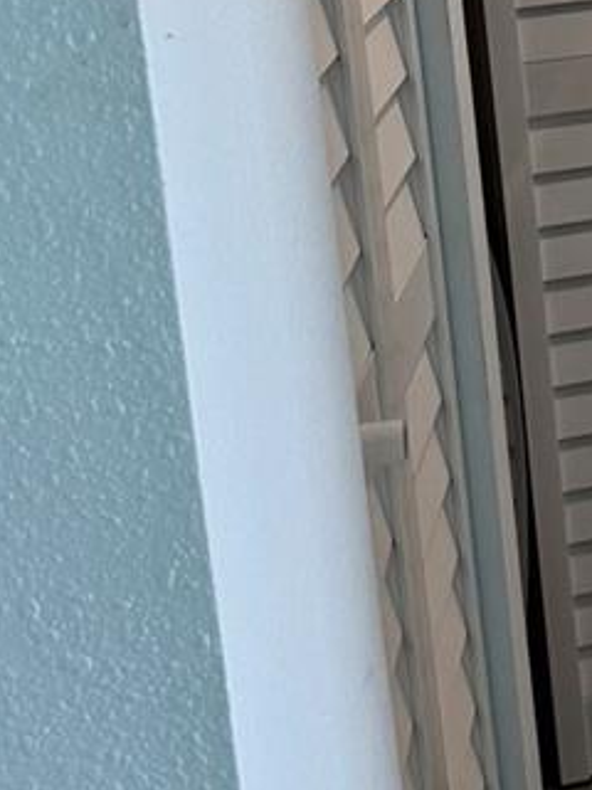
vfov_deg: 21.0
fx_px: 2052
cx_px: 1080
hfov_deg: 14.4
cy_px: -15
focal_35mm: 90
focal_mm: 6.76
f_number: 1.78
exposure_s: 1/120
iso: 160
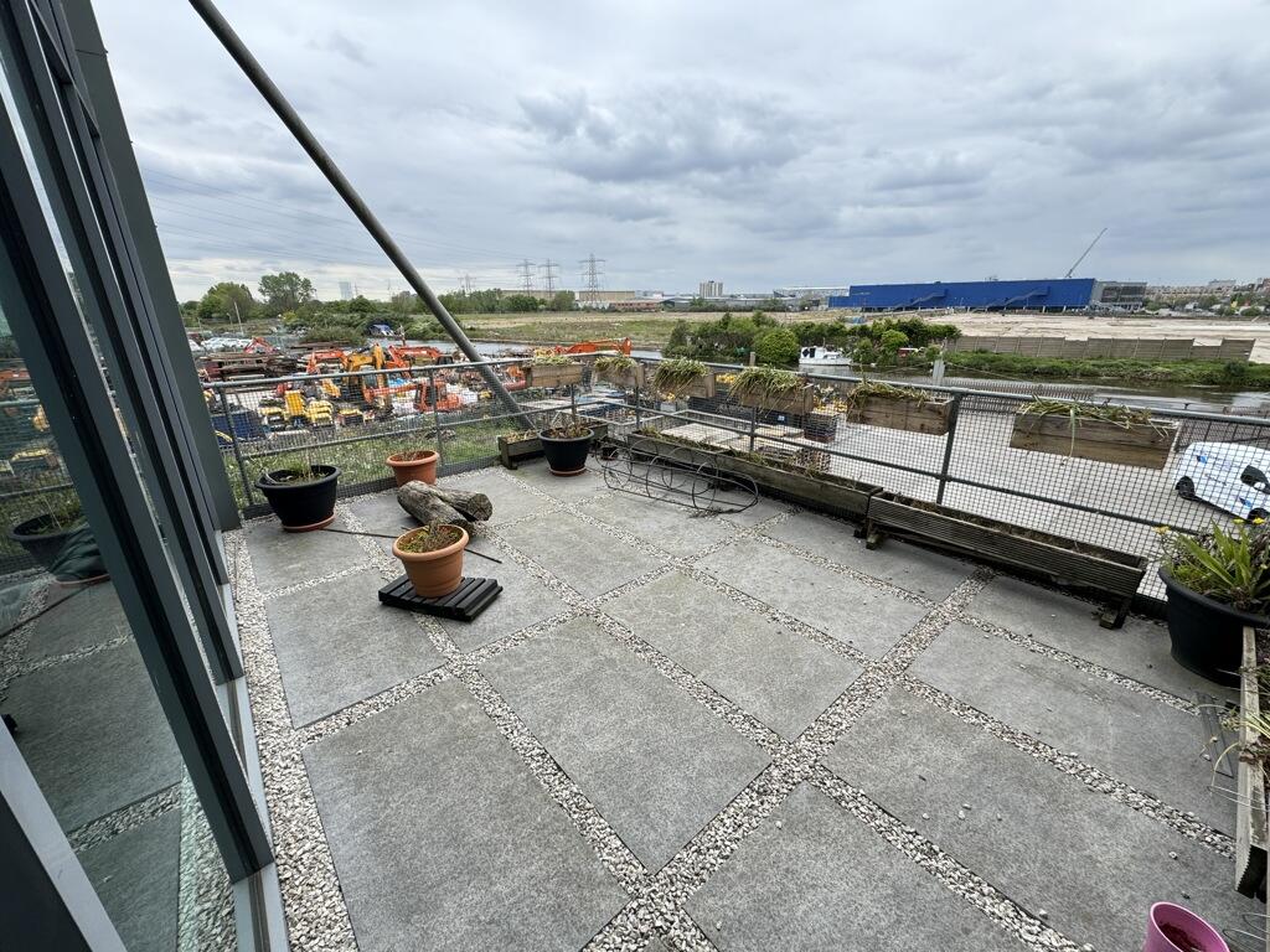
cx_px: 635
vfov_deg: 85.7
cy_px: 476
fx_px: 514
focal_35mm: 14
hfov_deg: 102.1
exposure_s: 1/587
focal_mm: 2.22
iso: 40
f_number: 2.2
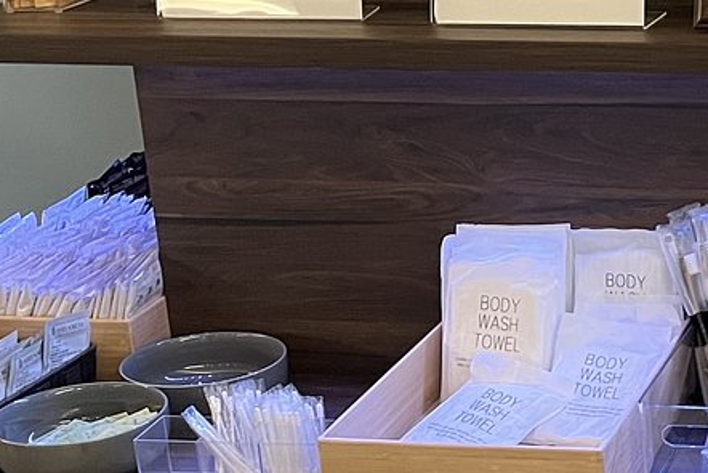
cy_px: 334
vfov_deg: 14.5
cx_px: 822
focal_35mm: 94
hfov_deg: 20.4
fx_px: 1849
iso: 500
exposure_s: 1/50
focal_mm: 5.1
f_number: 1.6
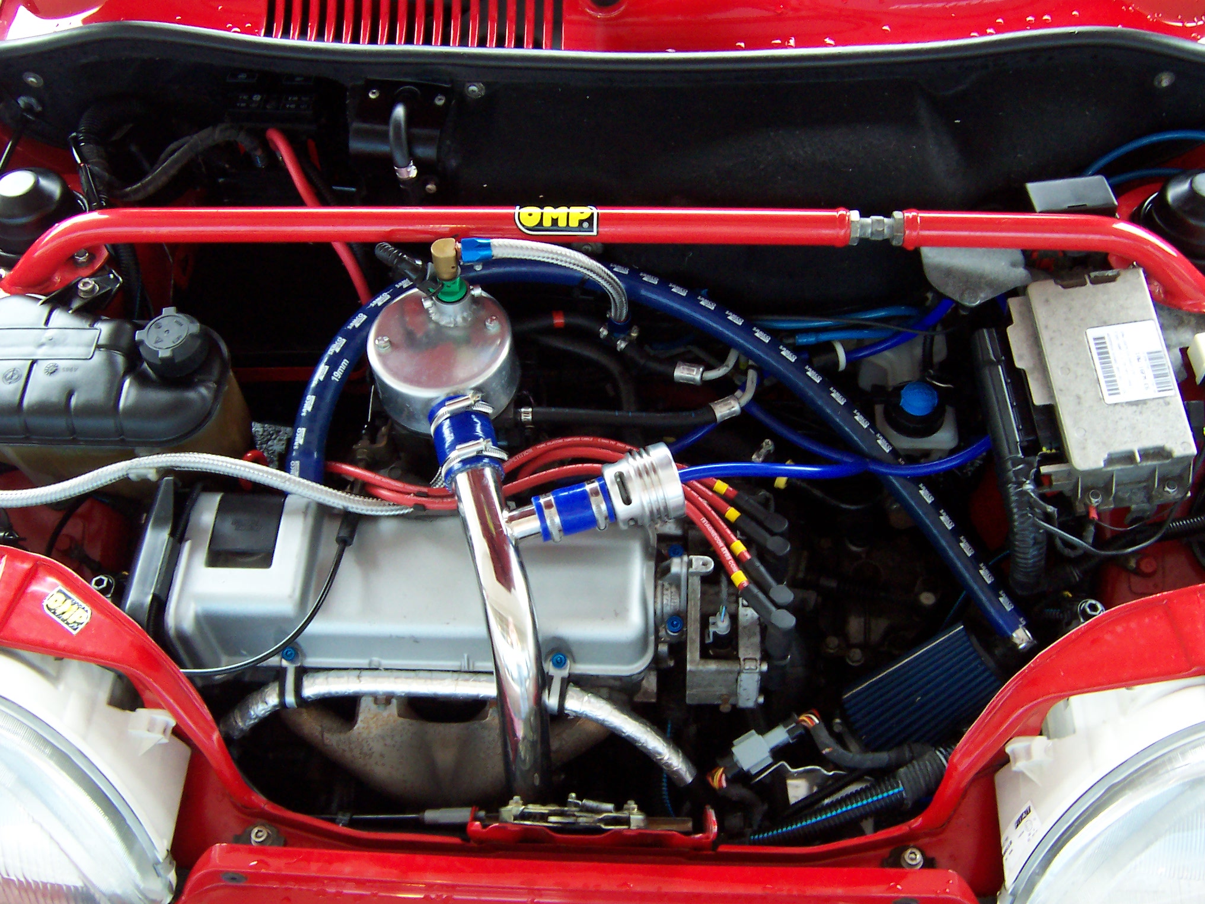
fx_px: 1253
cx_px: 602
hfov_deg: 51.4
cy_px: 452
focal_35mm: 36
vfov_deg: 39.7
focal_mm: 5.6
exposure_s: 1/8
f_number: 2.8
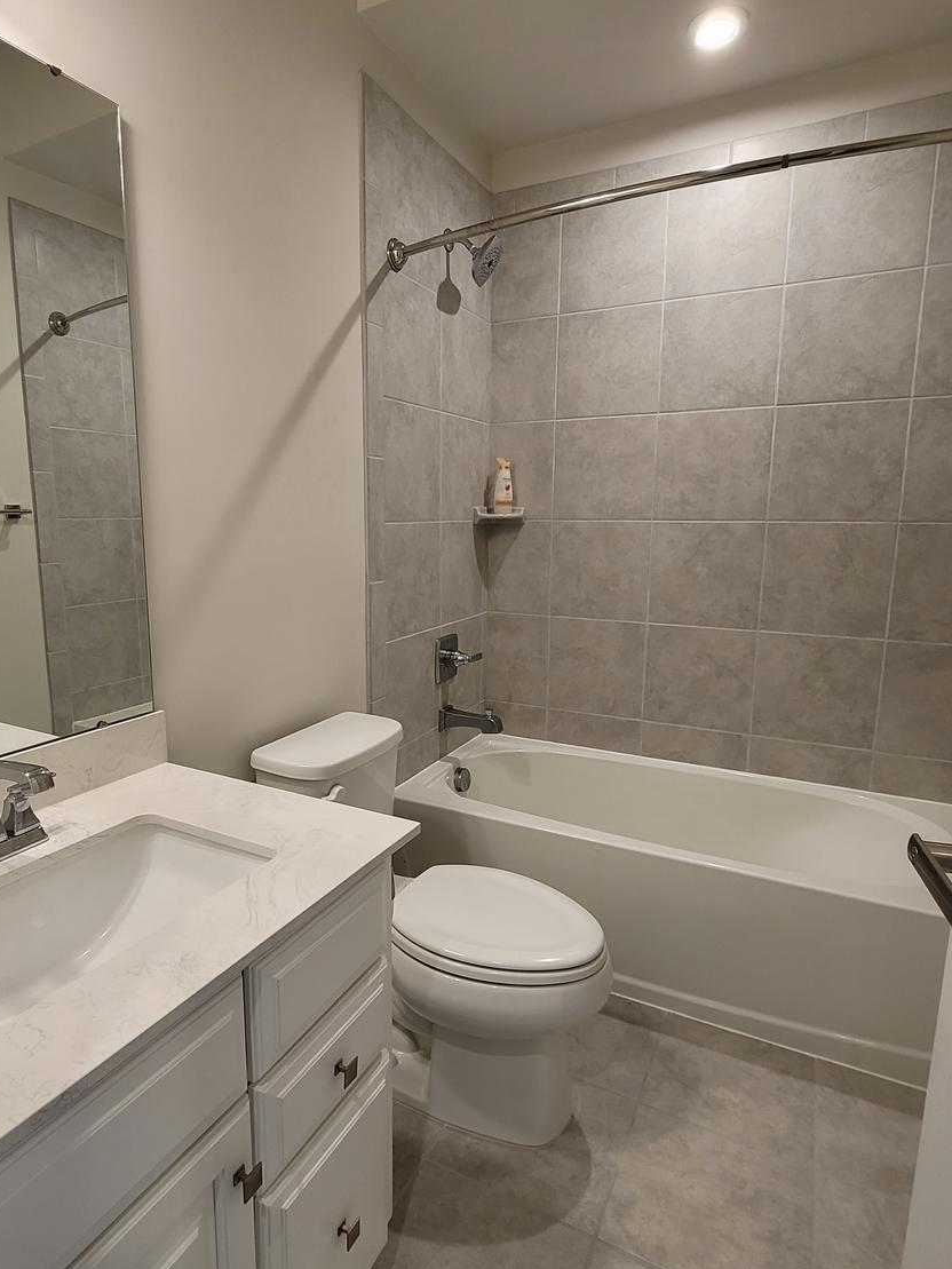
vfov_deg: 87.7
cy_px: 640
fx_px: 660
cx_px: 422
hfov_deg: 71.4
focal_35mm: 18
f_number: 2.2
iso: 160
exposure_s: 1/59
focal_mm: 2.2
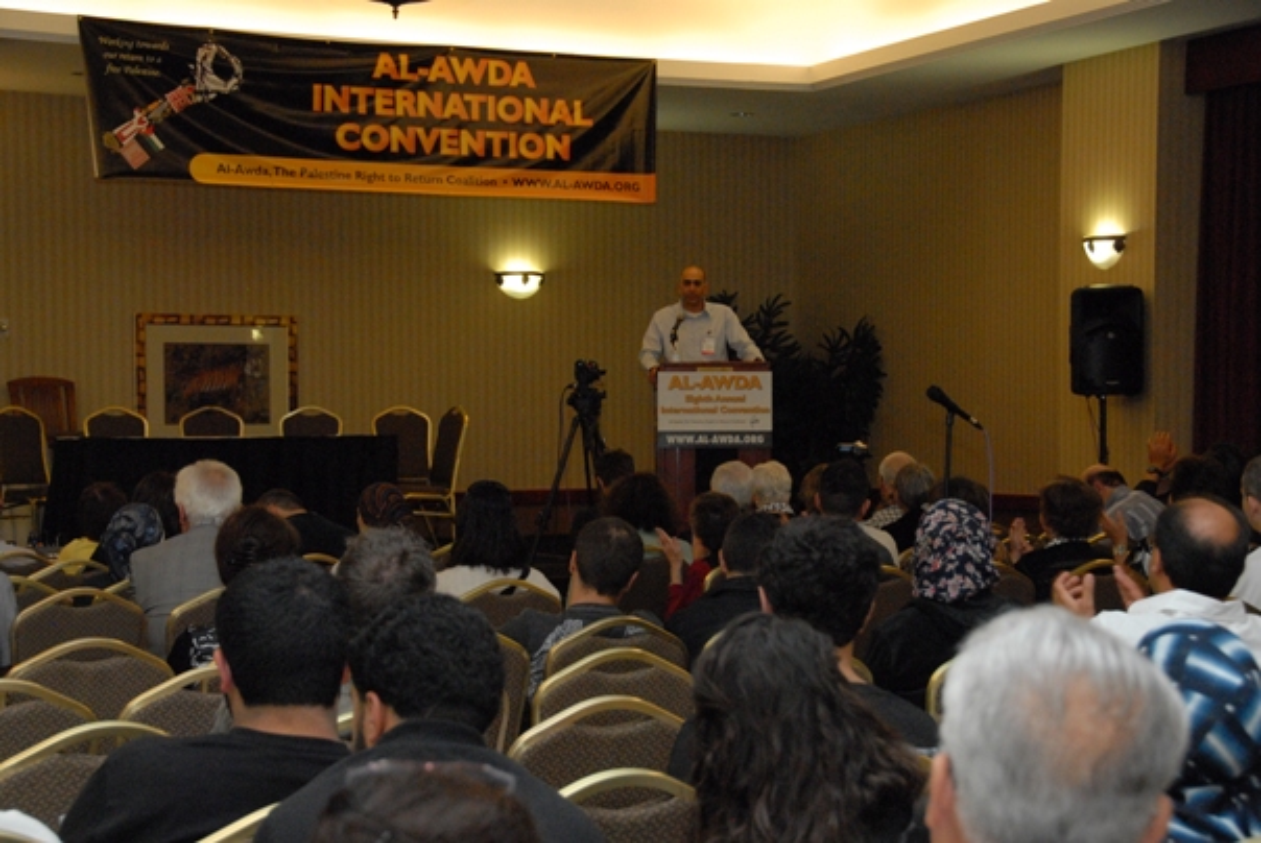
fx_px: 2630
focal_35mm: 75
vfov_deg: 18.2
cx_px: 630
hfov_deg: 27.0
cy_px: 422
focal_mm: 50
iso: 1250
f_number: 8
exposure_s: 1/60
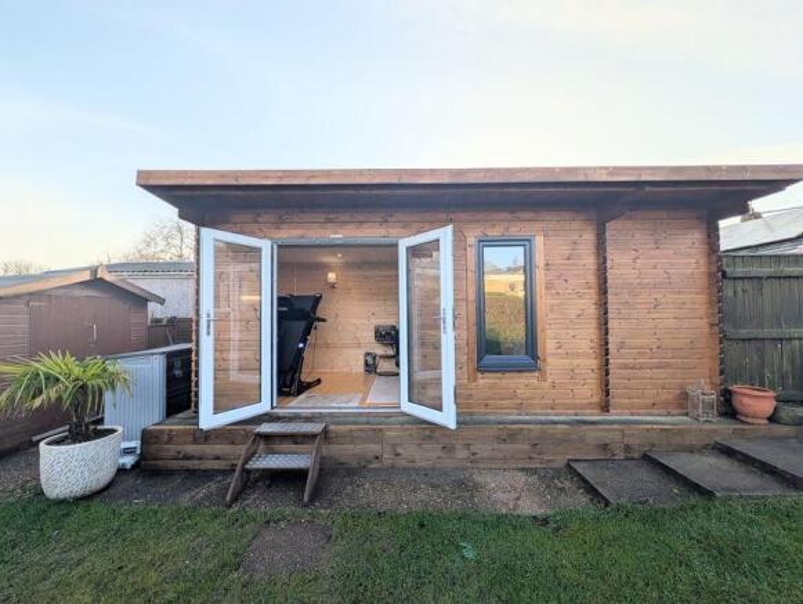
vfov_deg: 94.6
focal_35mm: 12
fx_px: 279
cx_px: 402
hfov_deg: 110.5
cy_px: 302
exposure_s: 1/2439
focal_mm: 2.02
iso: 52
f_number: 1.7
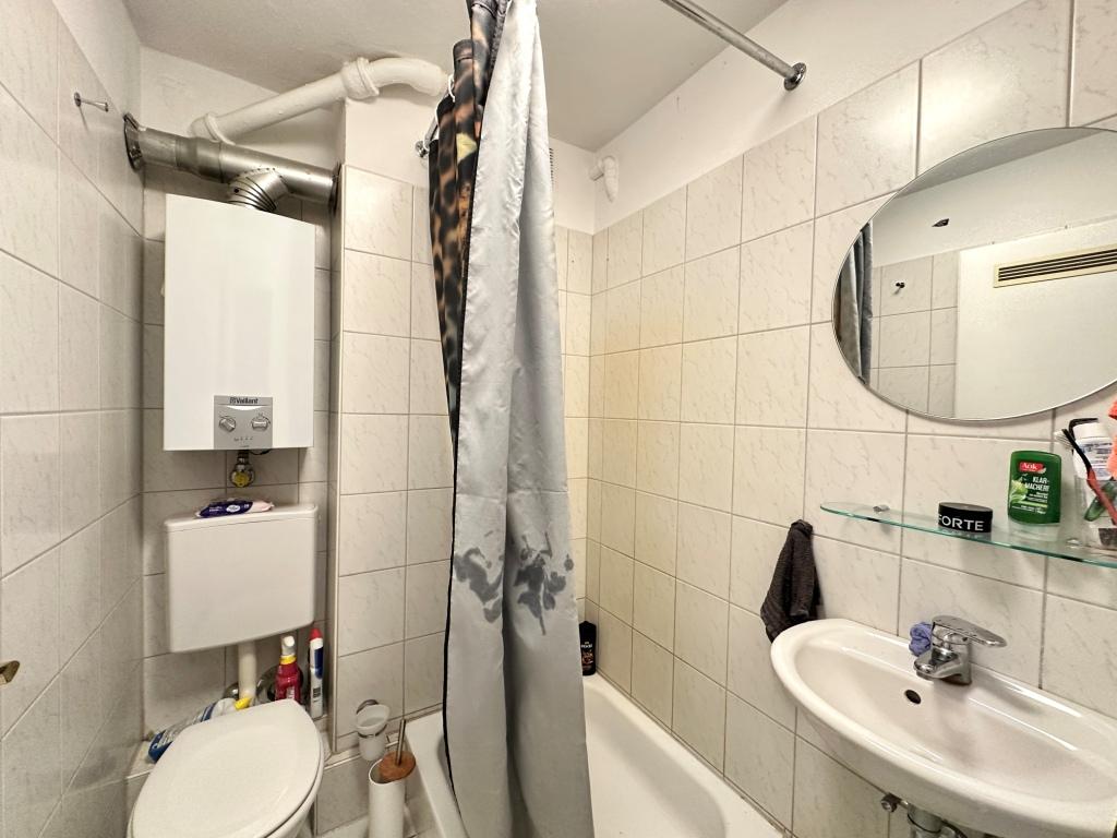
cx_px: 558
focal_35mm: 14
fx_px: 452
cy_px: 419
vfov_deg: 85.7
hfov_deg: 102.1
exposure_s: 1/50
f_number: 2.2
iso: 250
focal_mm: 2.22
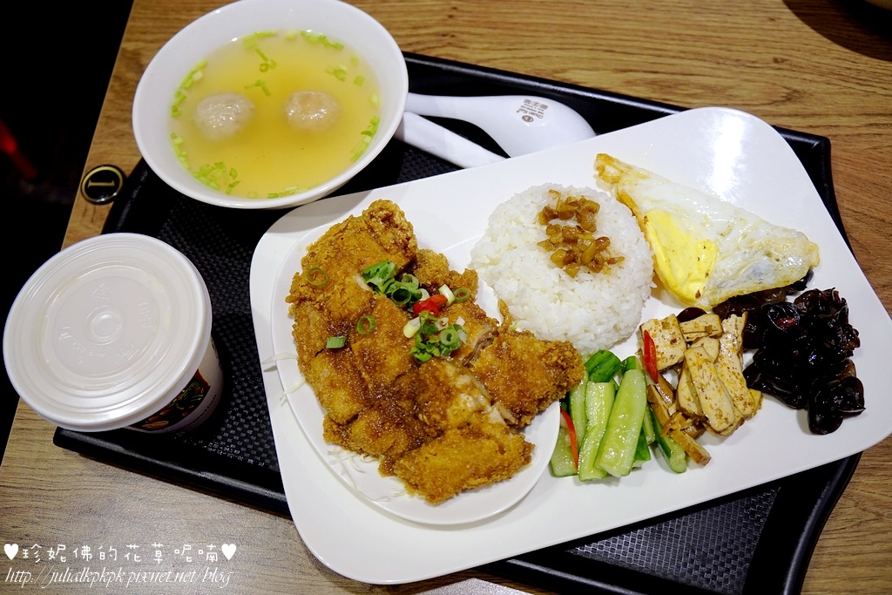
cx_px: 446
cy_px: 298
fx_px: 743
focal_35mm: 30
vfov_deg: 43.6
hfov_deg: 61.9
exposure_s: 1/60
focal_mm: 20
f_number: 3.5
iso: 500
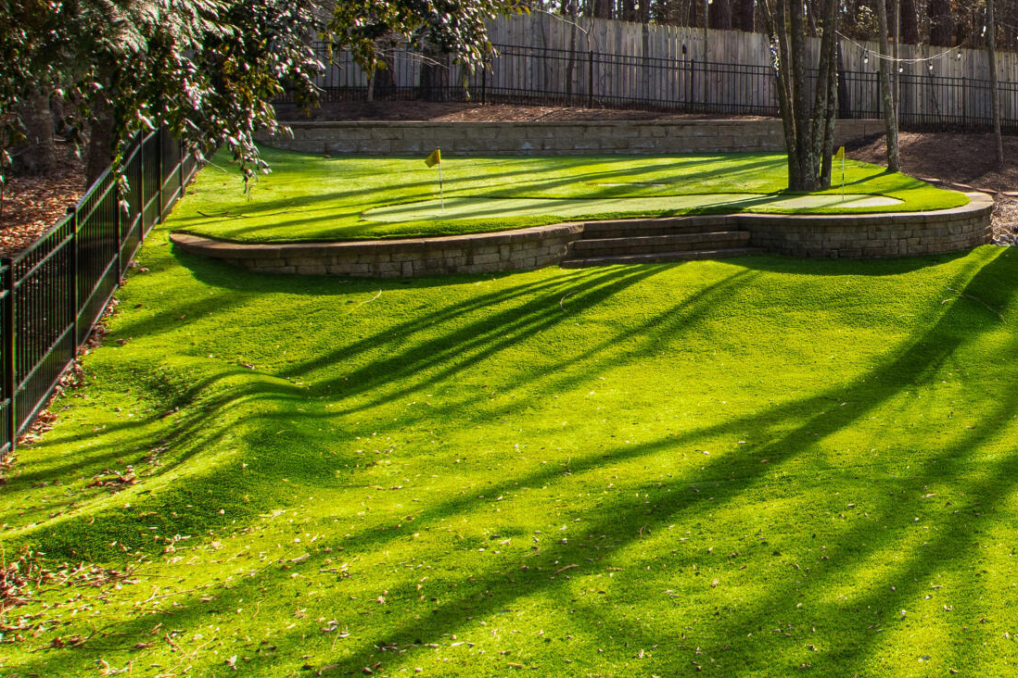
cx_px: 1121
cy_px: 109
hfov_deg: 39.0
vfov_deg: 31.5
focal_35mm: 41
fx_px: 1159
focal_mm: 10
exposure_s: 1/60
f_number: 8
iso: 250
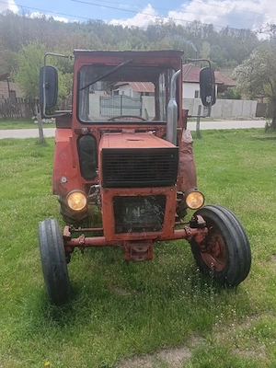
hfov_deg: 51.4
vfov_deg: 65.3
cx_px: 138
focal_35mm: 27
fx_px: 287
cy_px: 184
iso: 100
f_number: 1.9
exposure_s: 1/370
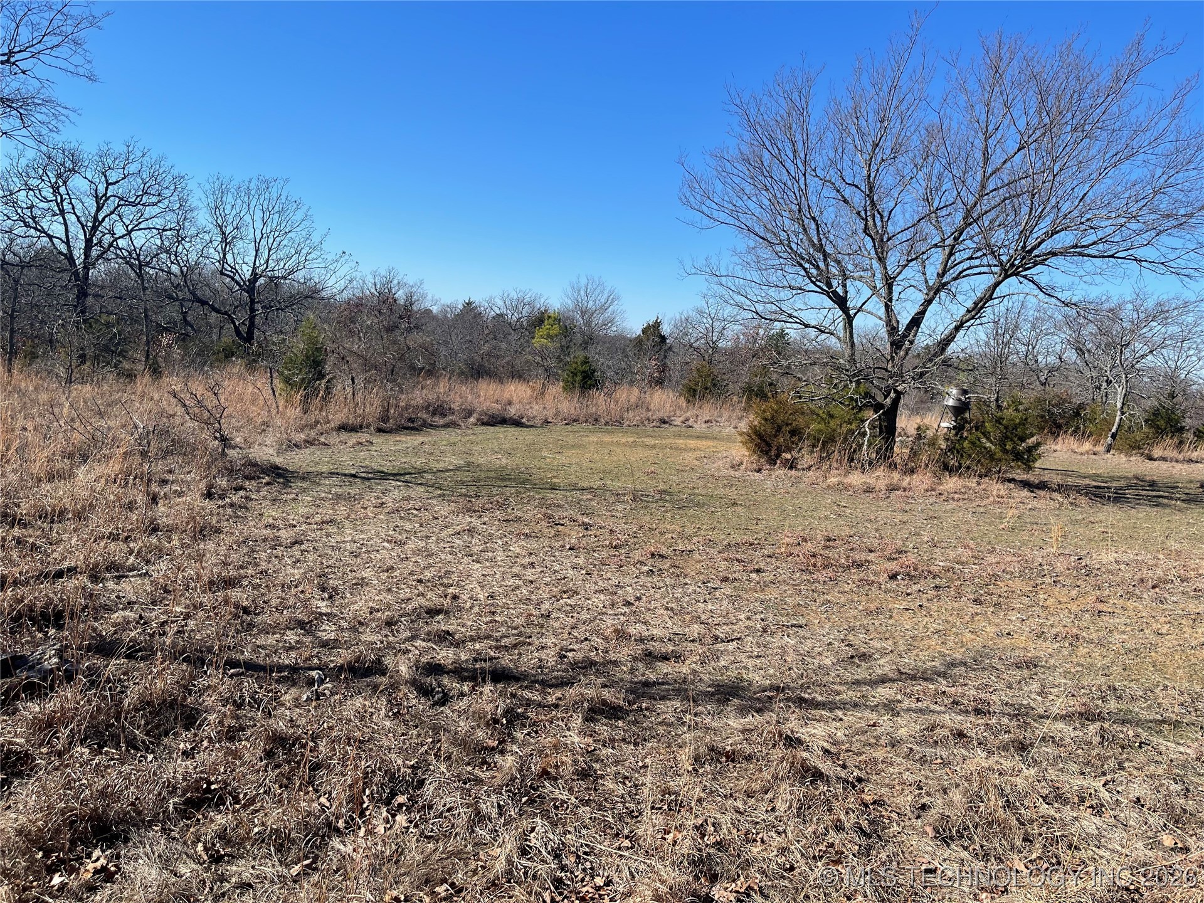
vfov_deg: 54.9
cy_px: 452
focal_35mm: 25
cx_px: 602
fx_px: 870
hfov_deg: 69.4
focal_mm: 5.1
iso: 32
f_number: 1.6
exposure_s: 1/2545
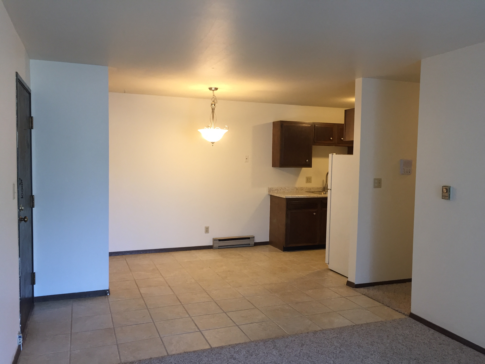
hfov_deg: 61.7
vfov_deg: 48.2
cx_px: 242
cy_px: 182
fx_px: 406
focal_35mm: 29
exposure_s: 1/30
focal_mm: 4.15
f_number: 2.2
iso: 80
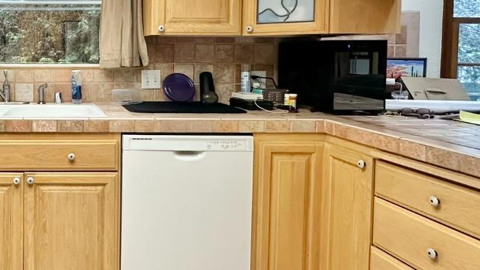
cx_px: 47
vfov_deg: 33.1
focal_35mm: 35
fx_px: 446
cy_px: 72
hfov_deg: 50.2
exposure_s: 1/120
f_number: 2.2
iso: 250
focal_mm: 2.22
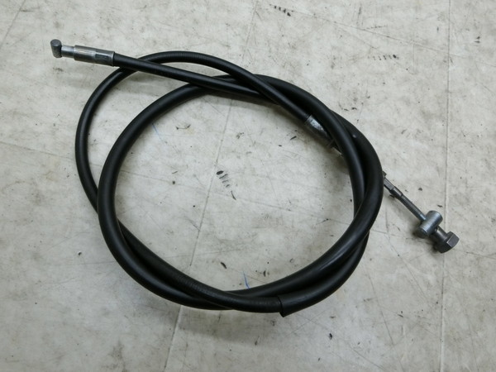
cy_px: 186
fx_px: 358
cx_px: 248
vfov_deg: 54.9
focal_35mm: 25
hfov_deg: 69.4
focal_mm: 4.5
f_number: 3.5
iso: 400
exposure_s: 1/125
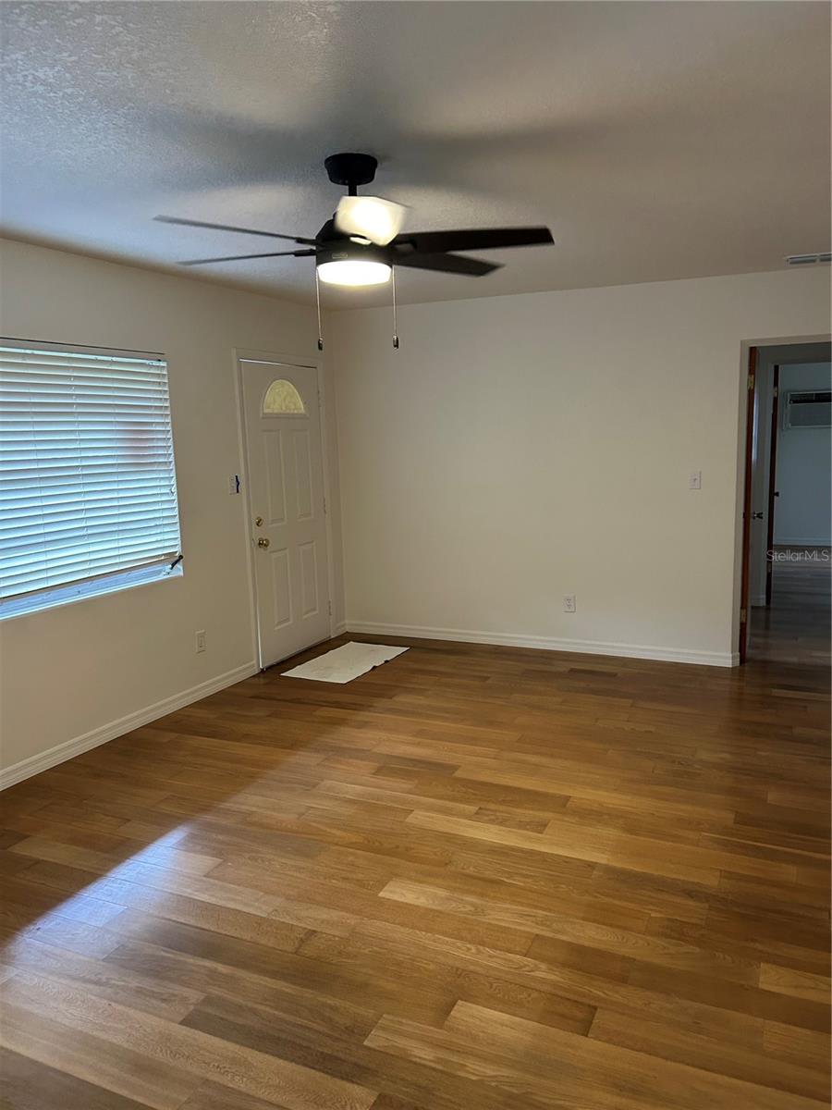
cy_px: 555
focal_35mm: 26
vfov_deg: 67.3
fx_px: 833
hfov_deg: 53.1
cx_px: 416
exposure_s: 1/60
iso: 250
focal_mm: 5.7
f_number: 1.5
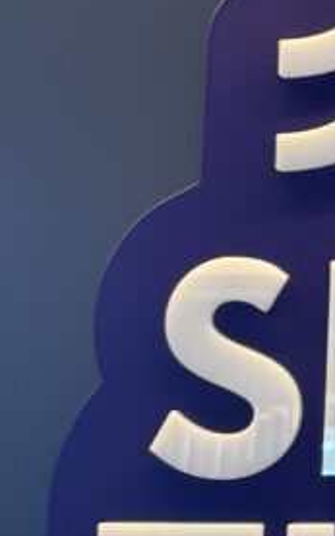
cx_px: 711
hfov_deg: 12.1
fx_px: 1374
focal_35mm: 94
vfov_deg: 22.1
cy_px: 271
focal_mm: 6.76
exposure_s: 1/84
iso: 200
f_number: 1.78
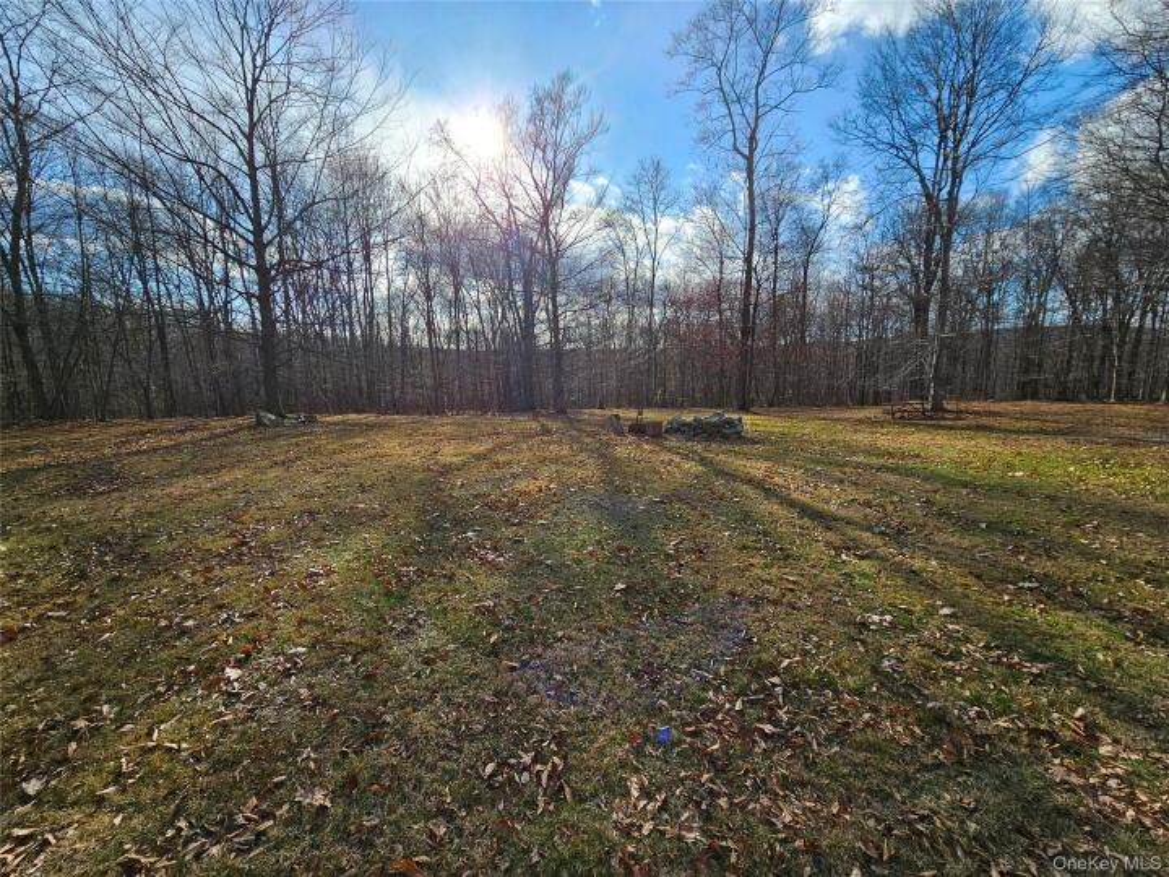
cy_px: 438
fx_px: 439
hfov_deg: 106.2
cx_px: 584
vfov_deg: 89.9
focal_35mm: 13
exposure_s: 1/1667
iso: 50
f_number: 2.2
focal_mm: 2.2
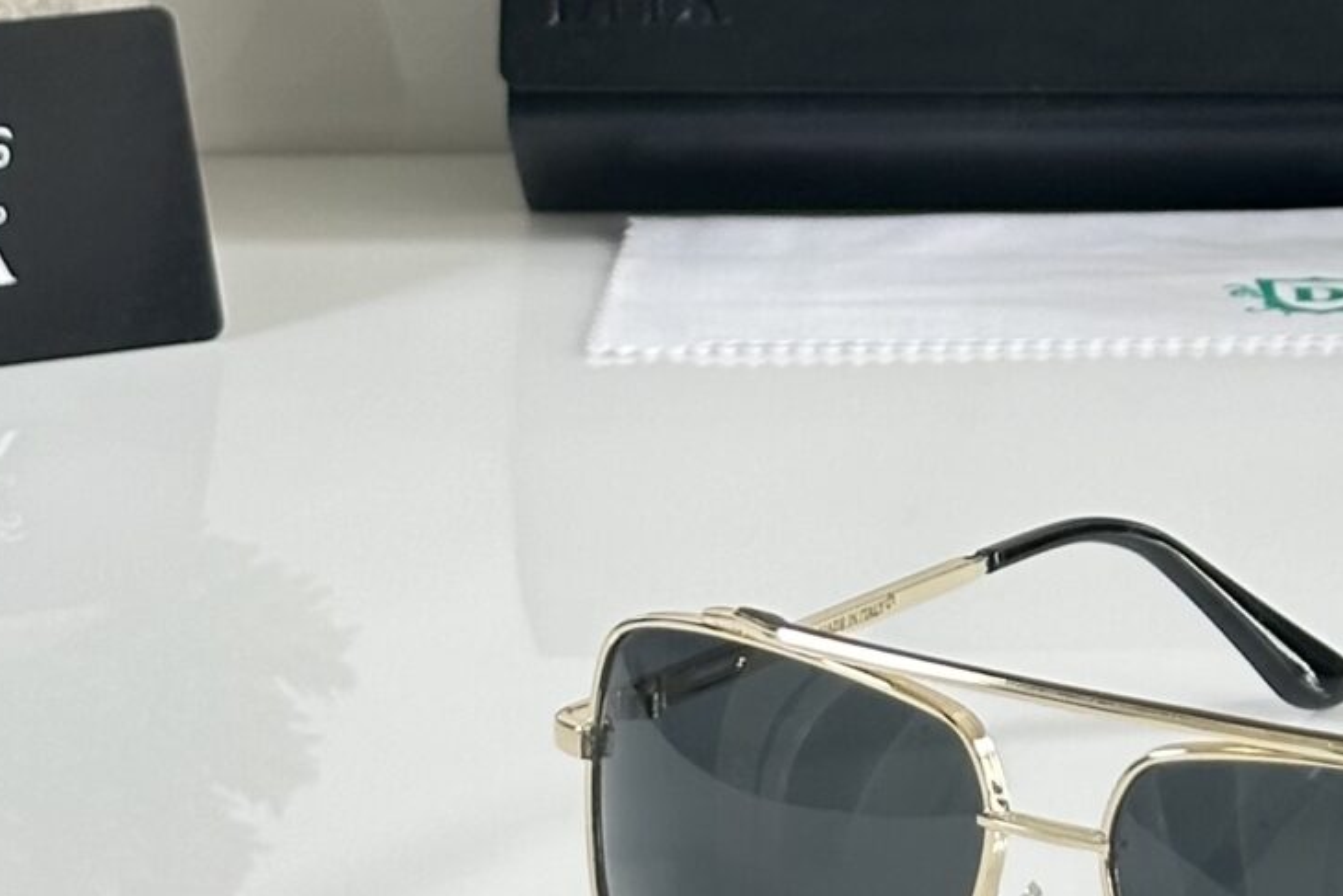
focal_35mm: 175
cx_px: 1269
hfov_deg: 11.6
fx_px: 6529
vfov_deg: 7.8
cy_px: -250
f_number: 1.78
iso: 80
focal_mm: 6.86
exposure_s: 1/105
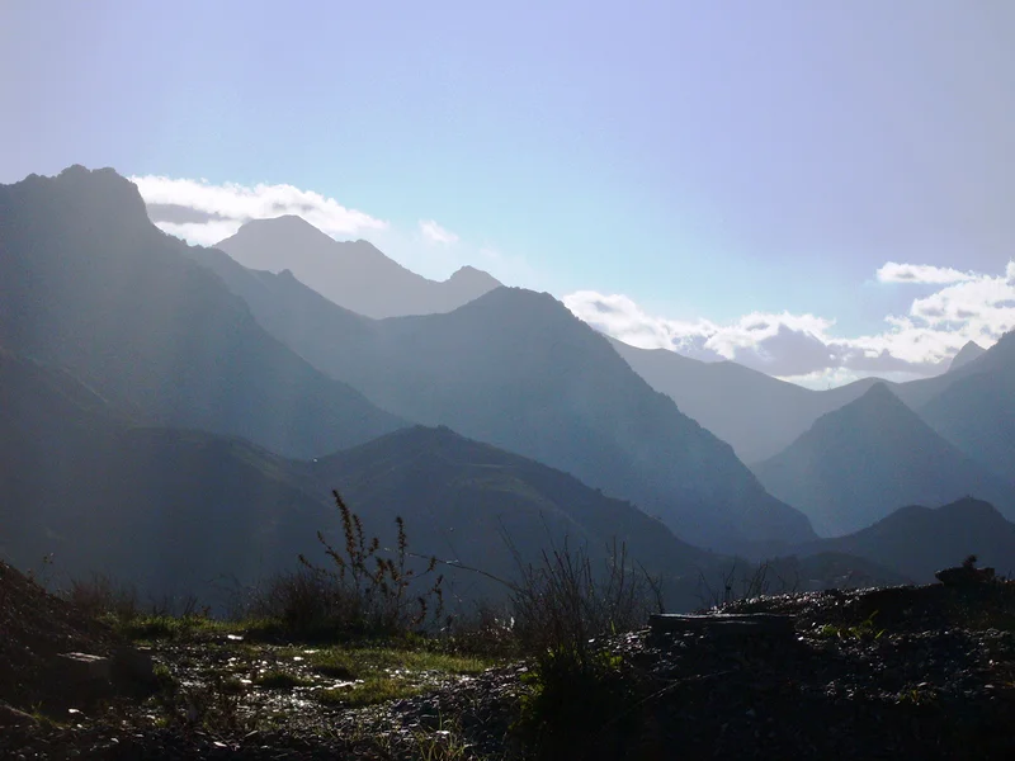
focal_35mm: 114
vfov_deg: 13.0
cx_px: 508
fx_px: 3343
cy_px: 380
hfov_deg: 17.3
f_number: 5.2
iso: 80
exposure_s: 1/2000
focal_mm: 18.9
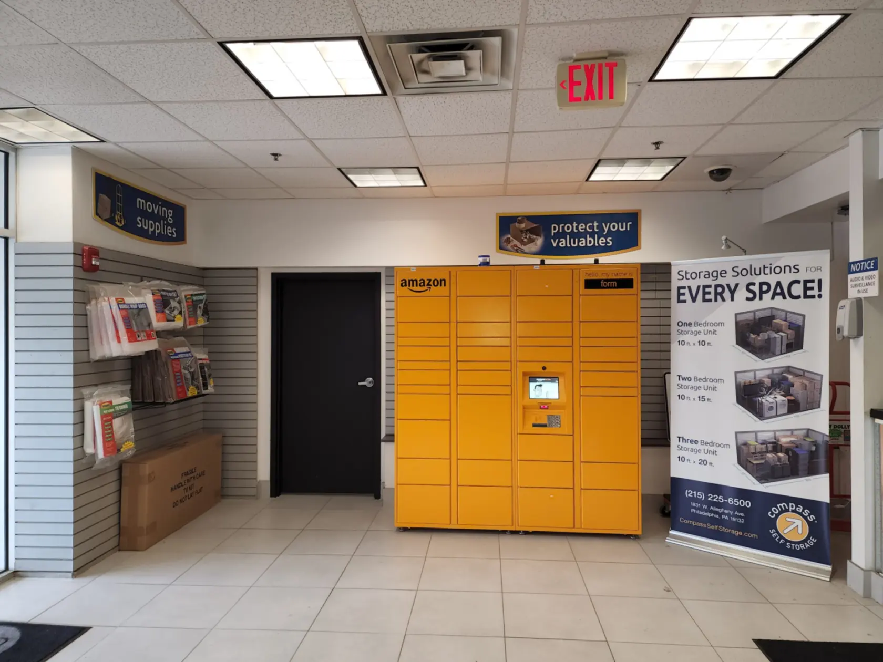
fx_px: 587
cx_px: 442
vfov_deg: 58.9
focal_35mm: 23
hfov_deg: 73.9
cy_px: 331
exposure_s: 1/60
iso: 50
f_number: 1.8
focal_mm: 6.4
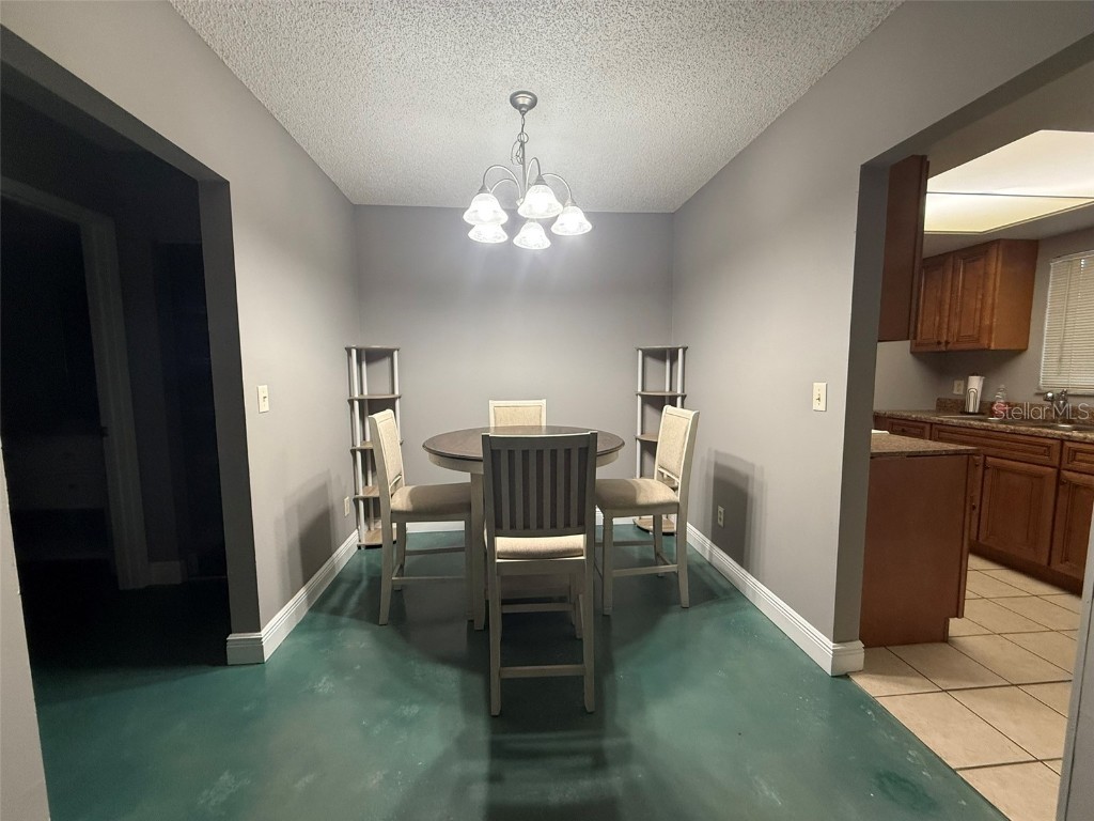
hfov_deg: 102.1
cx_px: 547
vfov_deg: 85.7
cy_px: 410
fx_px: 442
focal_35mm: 14
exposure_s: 1/60
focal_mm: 2.22
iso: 250
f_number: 2.2
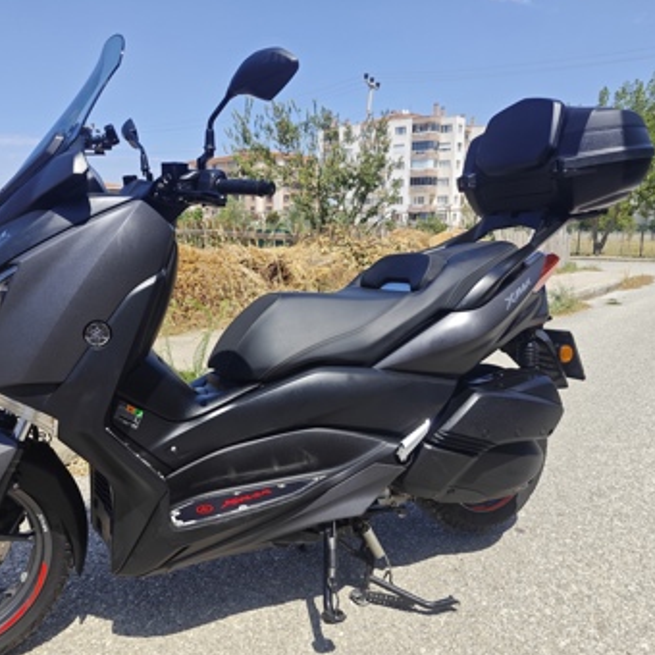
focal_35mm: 28
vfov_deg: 57.3
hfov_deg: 56.6
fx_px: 599
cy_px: 325
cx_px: 247
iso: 50
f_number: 1.8
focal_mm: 5.43
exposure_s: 1/1648
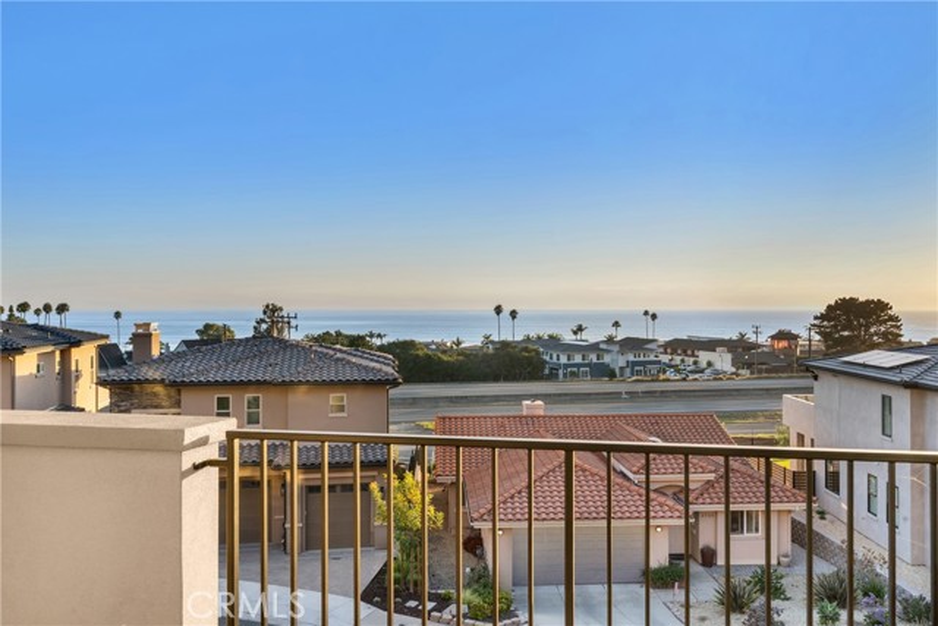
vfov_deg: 43.6
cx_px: 469
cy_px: 313
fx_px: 782
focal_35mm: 30
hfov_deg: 61.9
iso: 250
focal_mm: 30
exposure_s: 1/8
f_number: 14
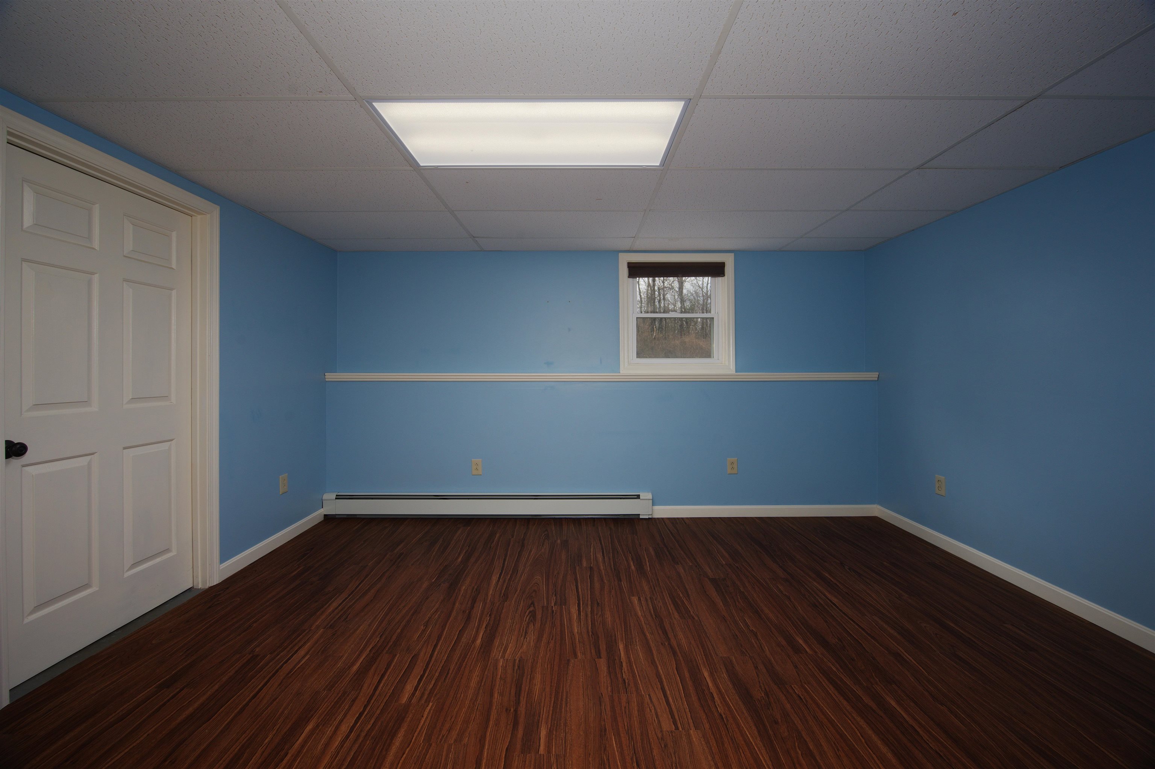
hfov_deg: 104.3
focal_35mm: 14
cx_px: 578
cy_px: 384
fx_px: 449
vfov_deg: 81.2
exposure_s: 1/2
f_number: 9
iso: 320
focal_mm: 14
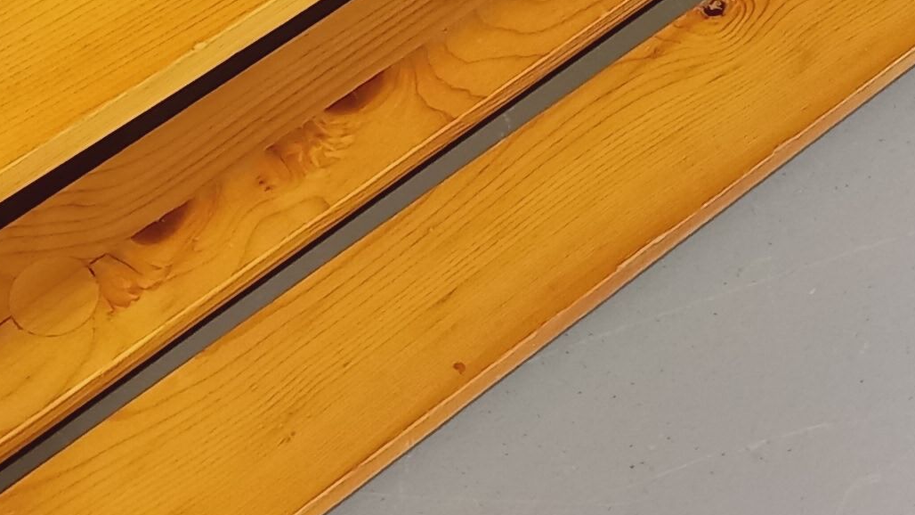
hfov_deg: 20.2
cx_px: 501
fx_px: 2572
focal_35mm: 106
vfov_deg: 10.7
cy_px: -423
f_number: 1.8
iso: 320
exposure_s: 1/49
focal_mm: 4.65
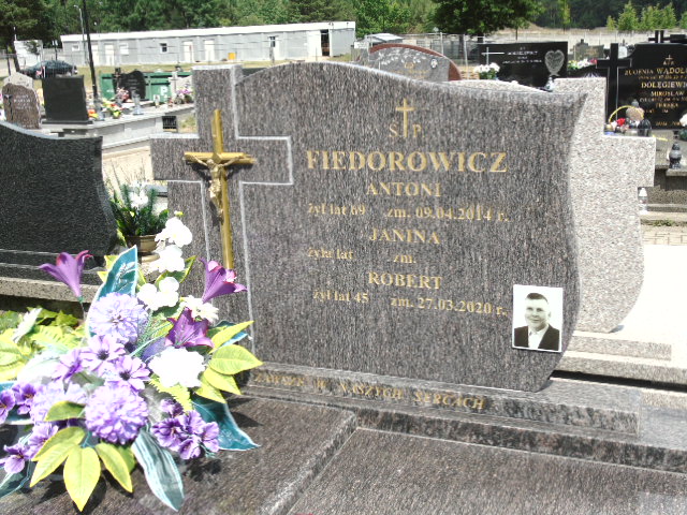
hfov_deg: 46.8
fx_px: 794
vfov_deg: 36.0
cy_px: 258
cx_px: 344
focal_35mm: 40
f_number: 3.9
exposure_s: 1/640
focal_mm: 7.1
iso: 80
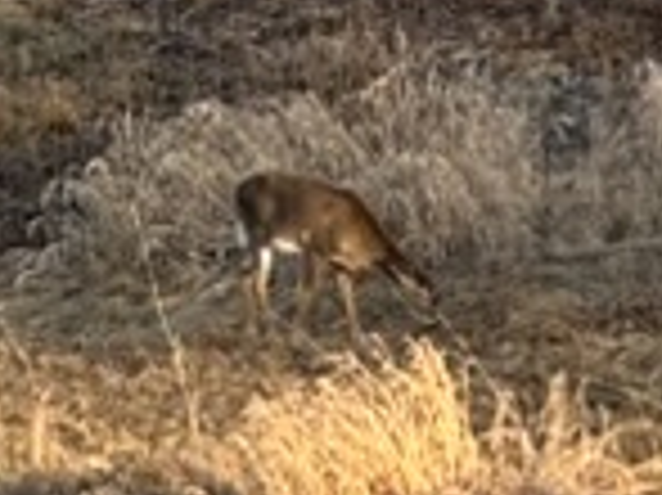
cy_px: 4
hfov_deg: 2.4
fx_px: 15975
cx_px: 401
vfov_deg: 1.8
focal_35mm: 836
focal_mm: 15.66
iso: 50
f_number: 2.8
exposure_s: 1/230
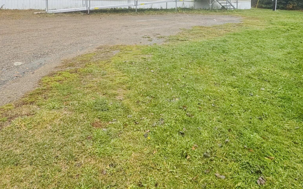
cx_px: 146
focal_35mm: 29
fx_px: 239
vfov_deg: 39.7
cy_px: 16
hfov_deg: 64.6
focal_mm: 2.22
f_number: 2.2
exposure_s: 1/569
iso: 40
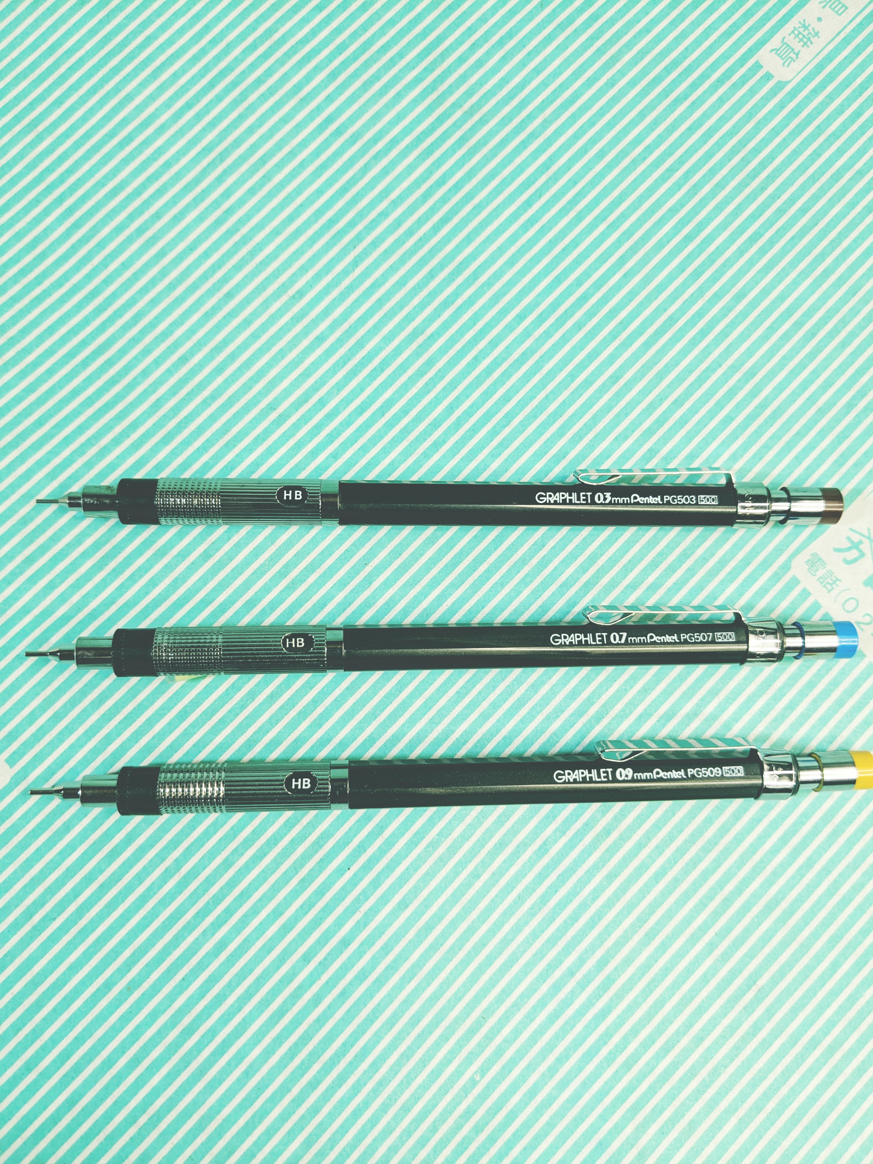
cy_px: 582
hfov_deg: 51.4
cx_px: 436
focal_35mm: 27
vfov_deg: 65.3
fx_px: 908
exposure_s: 1/99.9
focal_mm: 4.38
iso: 54
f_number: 1.73
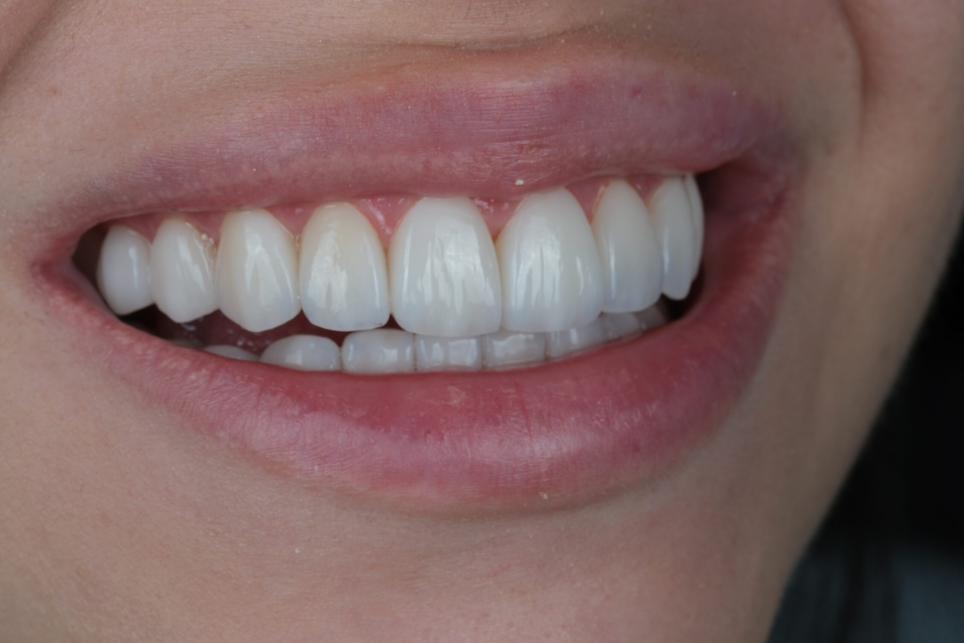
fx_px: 3213
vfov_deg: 11.4
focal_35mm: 120
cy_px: 322
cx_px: 482
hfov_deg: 17.1
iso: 125
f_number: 20
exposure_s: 1/125
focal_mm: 80
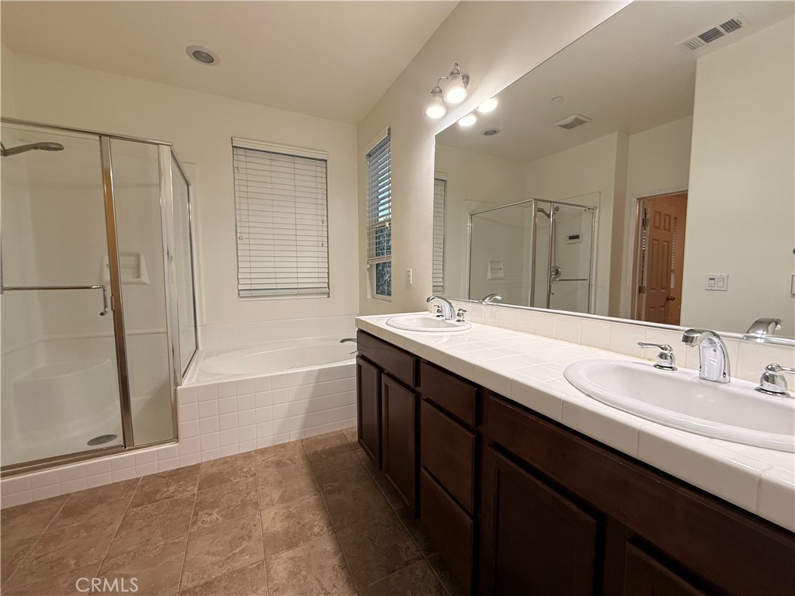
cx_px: 398
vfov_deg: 85.7
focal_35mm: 14
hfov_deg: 102.1
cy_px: 298
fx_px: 322
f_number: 2.2
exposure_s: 1/120
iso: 160
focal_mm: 2.22
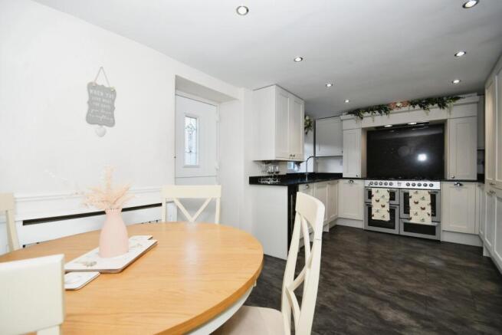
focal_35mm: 15
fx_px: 209
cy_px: 168
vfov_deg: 77.4
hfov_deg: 100.4
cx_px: 251
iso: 400
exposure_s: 1/40
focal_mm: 10
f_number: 8
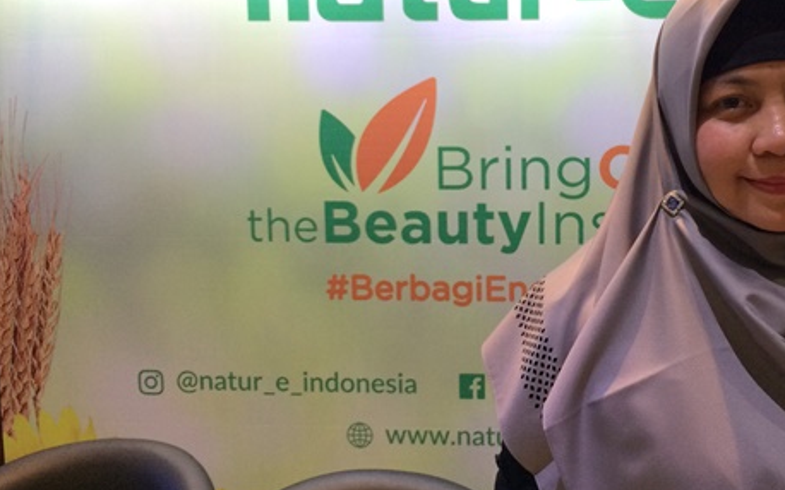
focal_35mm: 43
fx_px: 920
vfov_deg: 29.8
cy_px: 207
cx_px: 538
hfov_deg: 45.4
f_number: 2.2
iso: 200
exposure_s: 1/33
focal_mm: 4.15
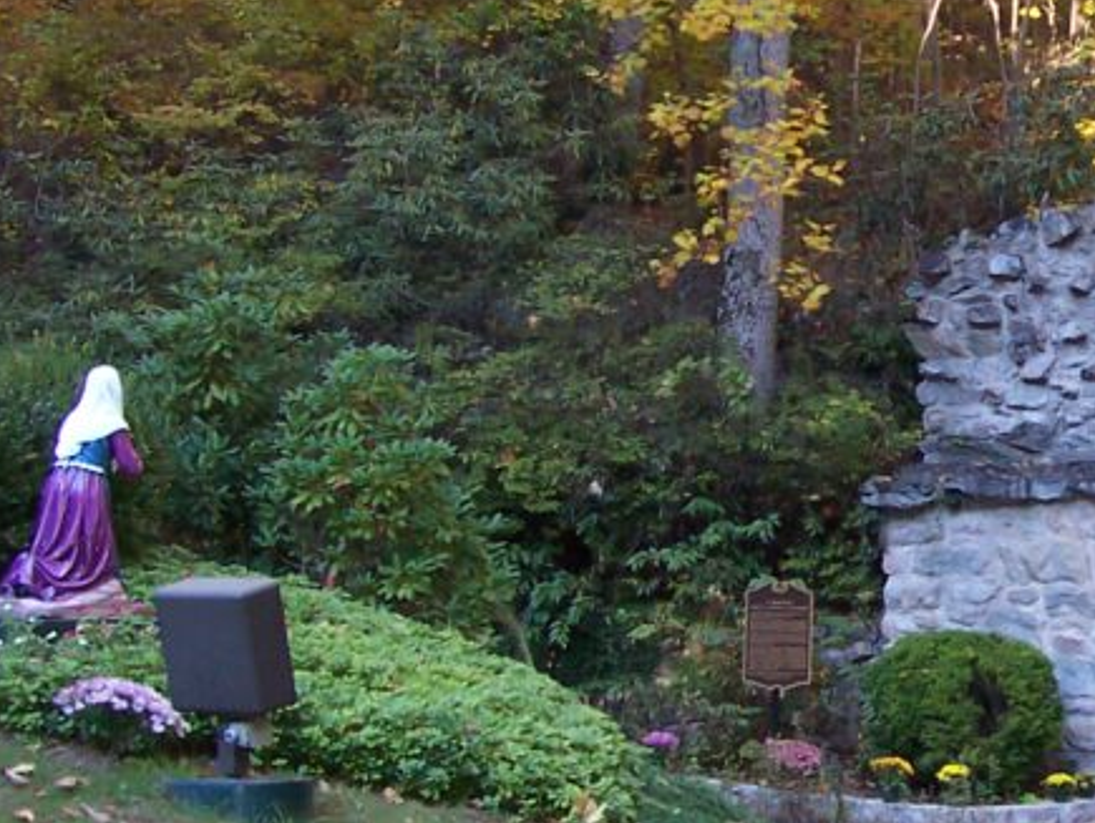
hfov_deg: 21.5
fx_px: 2754
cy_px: 383
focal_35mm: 87
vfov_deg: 17.0
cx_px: 1140
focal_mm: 5.6
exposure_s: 1/90
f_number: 2.8
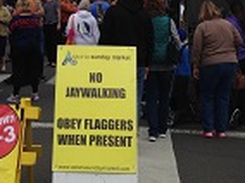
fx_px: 657
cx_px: 93
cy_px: -33
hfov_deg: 21.1
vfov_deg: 15.3
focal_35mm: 93
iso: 50
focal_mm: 4.12
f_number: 2.4
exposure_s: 1/2857
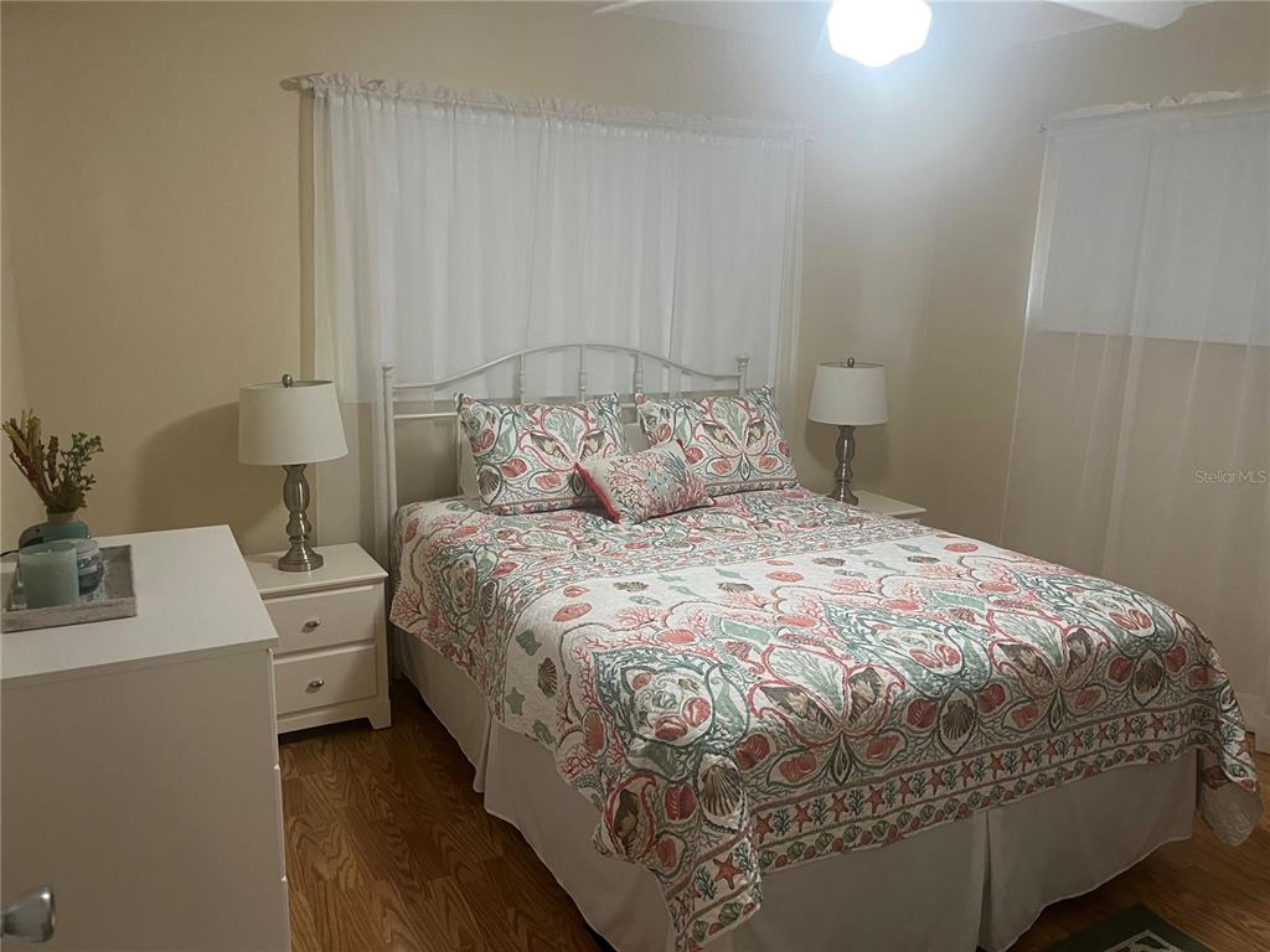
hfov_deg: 67.3
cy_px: 476
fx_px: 954
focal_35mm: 26
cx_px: 635
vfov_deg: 53.1
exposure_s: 1/60
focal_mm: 5.1
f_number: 1.6
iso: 250
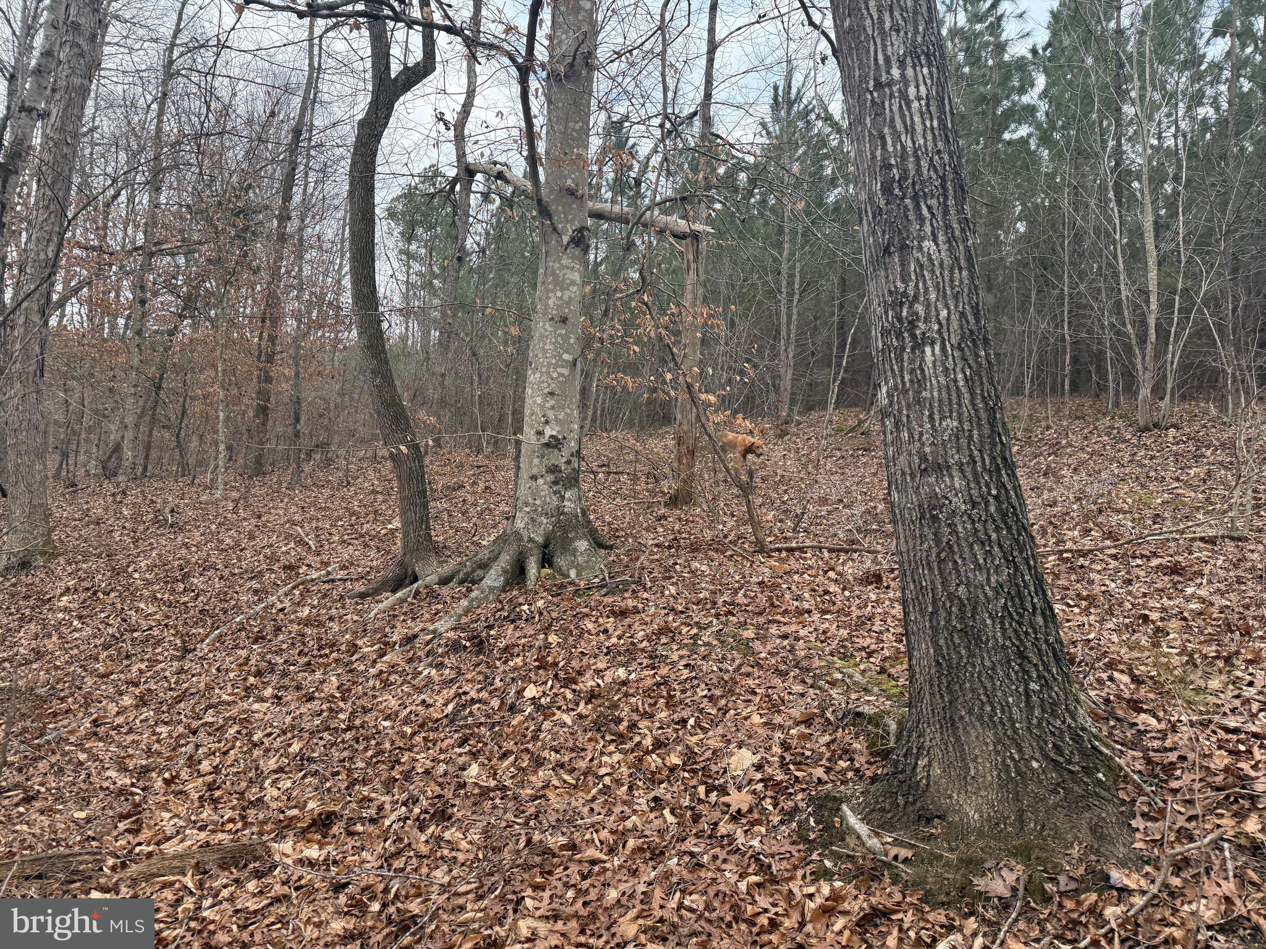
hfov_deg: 71.6
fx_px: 878
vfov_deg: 56.8
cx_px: 633
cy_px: 474
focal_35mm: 24
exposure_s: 1/858
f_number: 1.78
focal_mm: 6.76
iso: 100
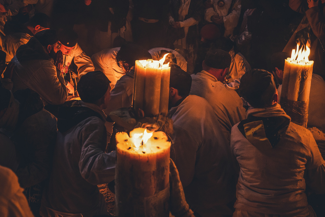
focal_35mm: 30
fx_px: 271
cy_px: 108
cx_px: 162
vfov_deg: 43.6
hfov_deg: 61.9
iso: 1250
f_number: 4.5
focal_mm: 30
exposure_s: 1/160
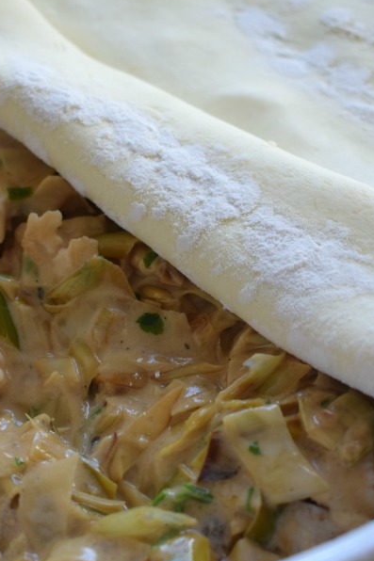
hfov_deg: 17.6
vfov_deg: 26.3
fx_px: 1201
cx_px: 102
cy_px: 329
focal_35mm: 77
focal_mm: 34
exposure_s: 1/125
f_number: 5.6
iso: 400
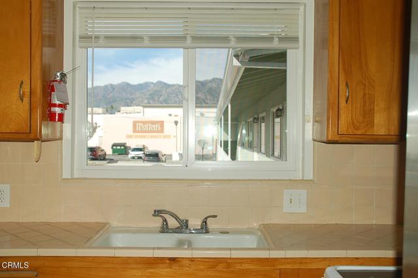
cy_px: 139
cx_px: 209
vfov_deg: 35.5
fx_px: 435
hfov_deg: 51.3
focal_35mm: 38
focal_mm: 25
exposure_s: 1/500
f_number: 5.6
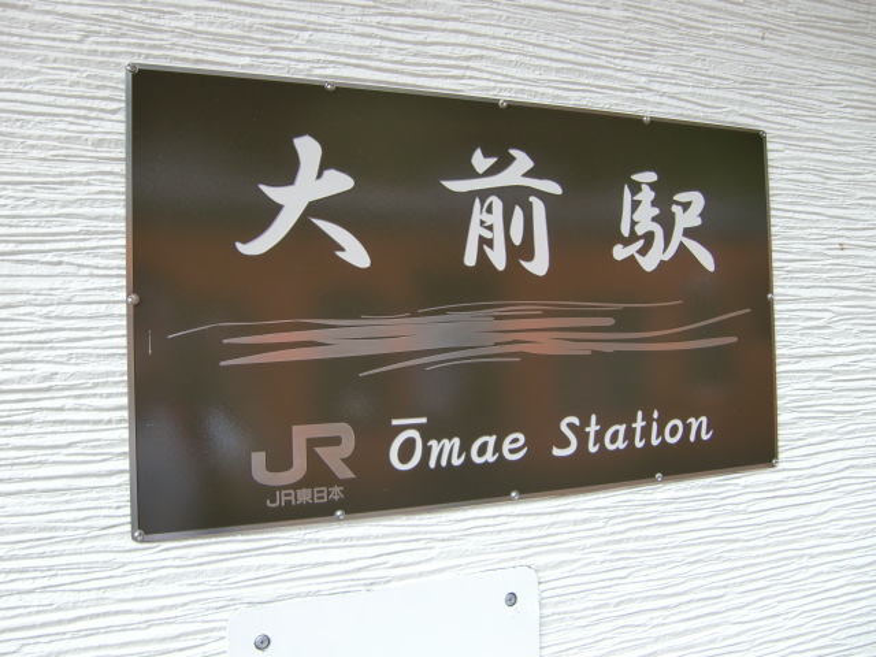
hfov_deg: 63.4
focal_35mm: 28
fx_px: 709
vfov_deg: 49.7
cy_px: 328
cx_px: 438
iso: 64
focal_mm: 4.9
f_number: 2.6
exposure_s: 1/125
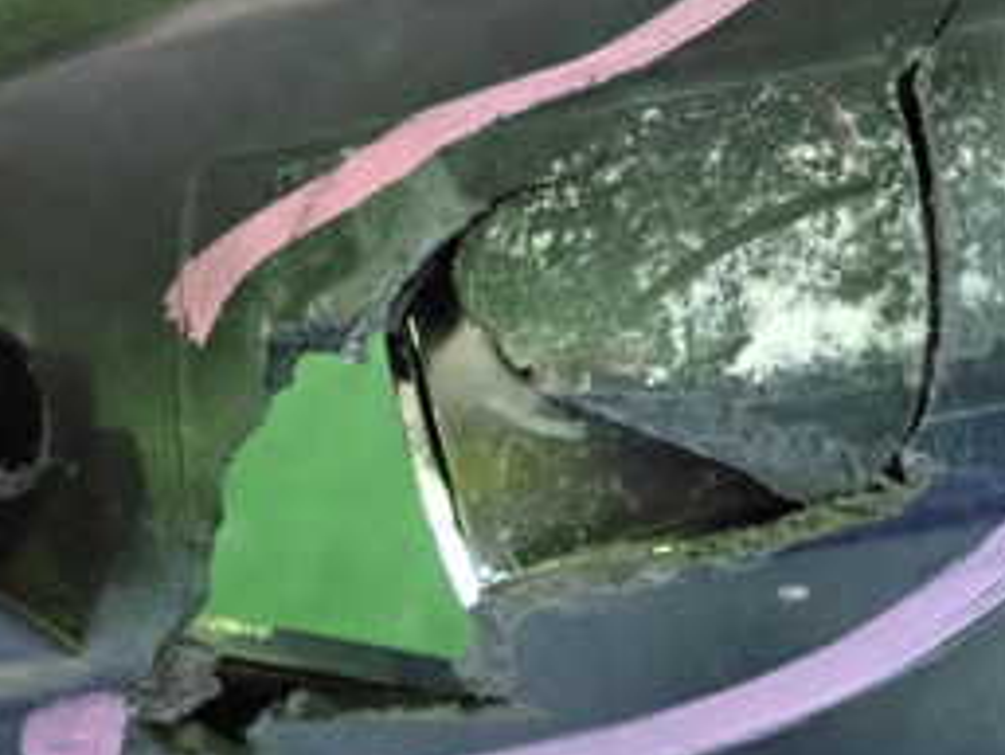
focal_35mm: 70
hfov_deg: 27.7
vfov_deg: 21.0
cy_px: 305
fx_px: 2033
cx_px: 450
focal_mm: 5.4
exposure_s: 1/100
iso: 2500
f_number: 2.3
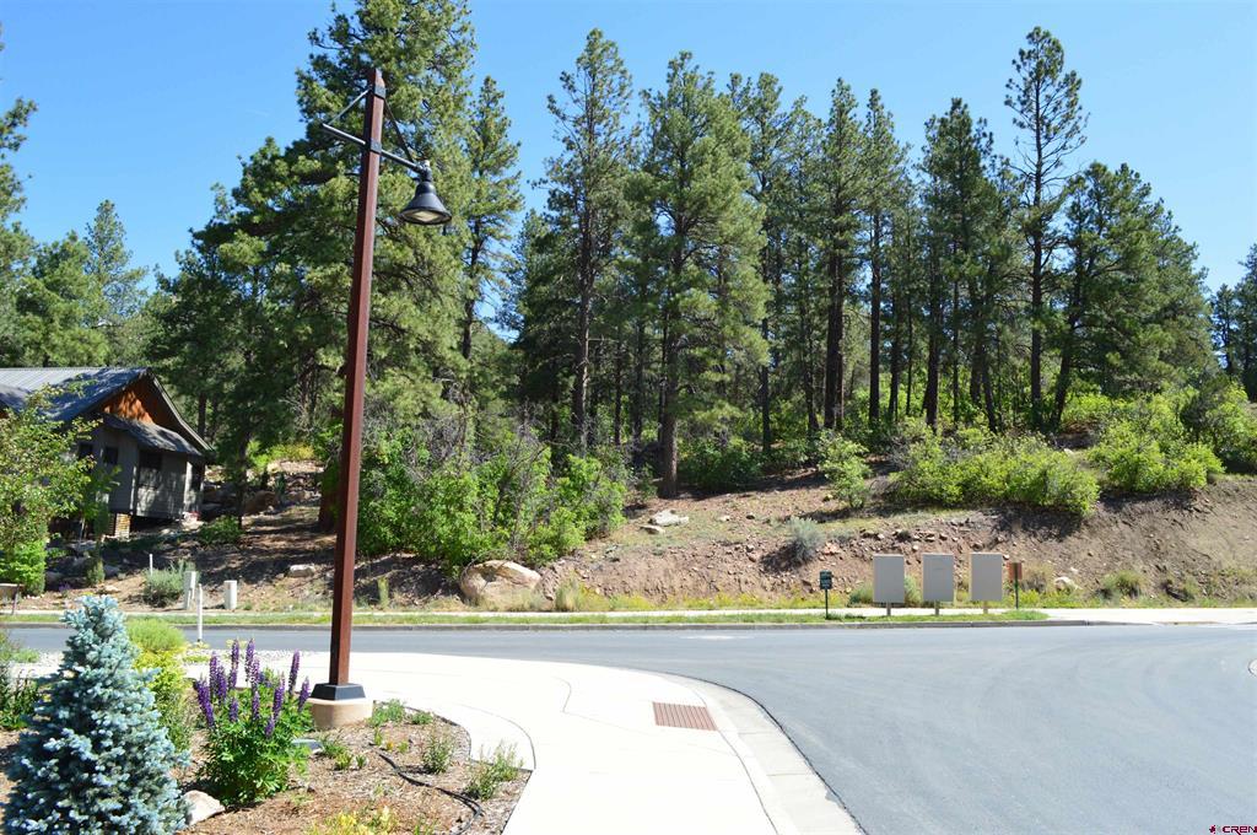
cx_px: 628
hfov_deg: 67.4
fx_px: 942
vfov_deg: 47.8
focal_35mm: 27
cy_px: 418
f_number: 10
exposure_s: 1/250
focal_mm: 18
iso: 400
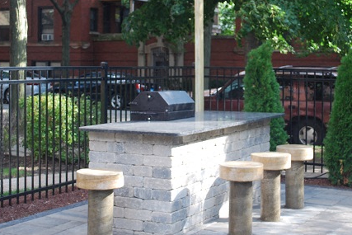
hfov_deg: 28.1
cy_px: 90
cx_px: 174
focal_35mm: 72
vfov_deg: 18.9
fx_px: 704
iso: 200
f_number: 4.8
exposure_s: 1/100
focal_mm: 32
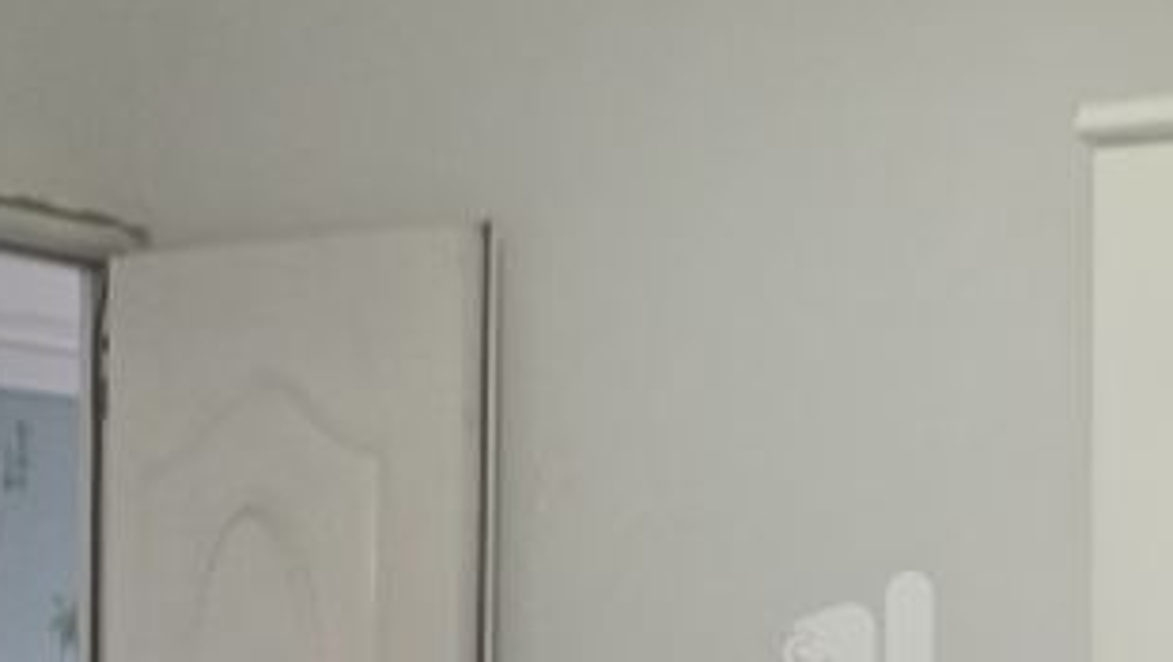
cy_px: 677
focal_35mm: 73
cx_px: 1067
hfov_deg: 27.8
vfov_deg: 16.2
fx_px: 2272
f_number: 1.8
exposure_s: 1/50
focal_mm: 4.77
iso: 699
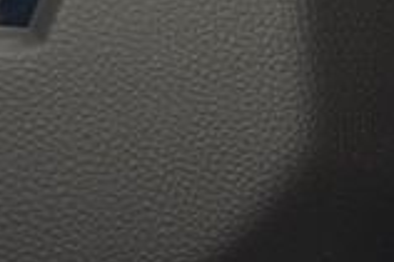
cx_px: 776
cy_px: 6
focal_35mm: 425
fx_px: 4647
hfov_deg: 4.8
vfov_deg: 3.2
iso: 100
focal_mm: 70
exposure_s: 1/125
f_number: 8
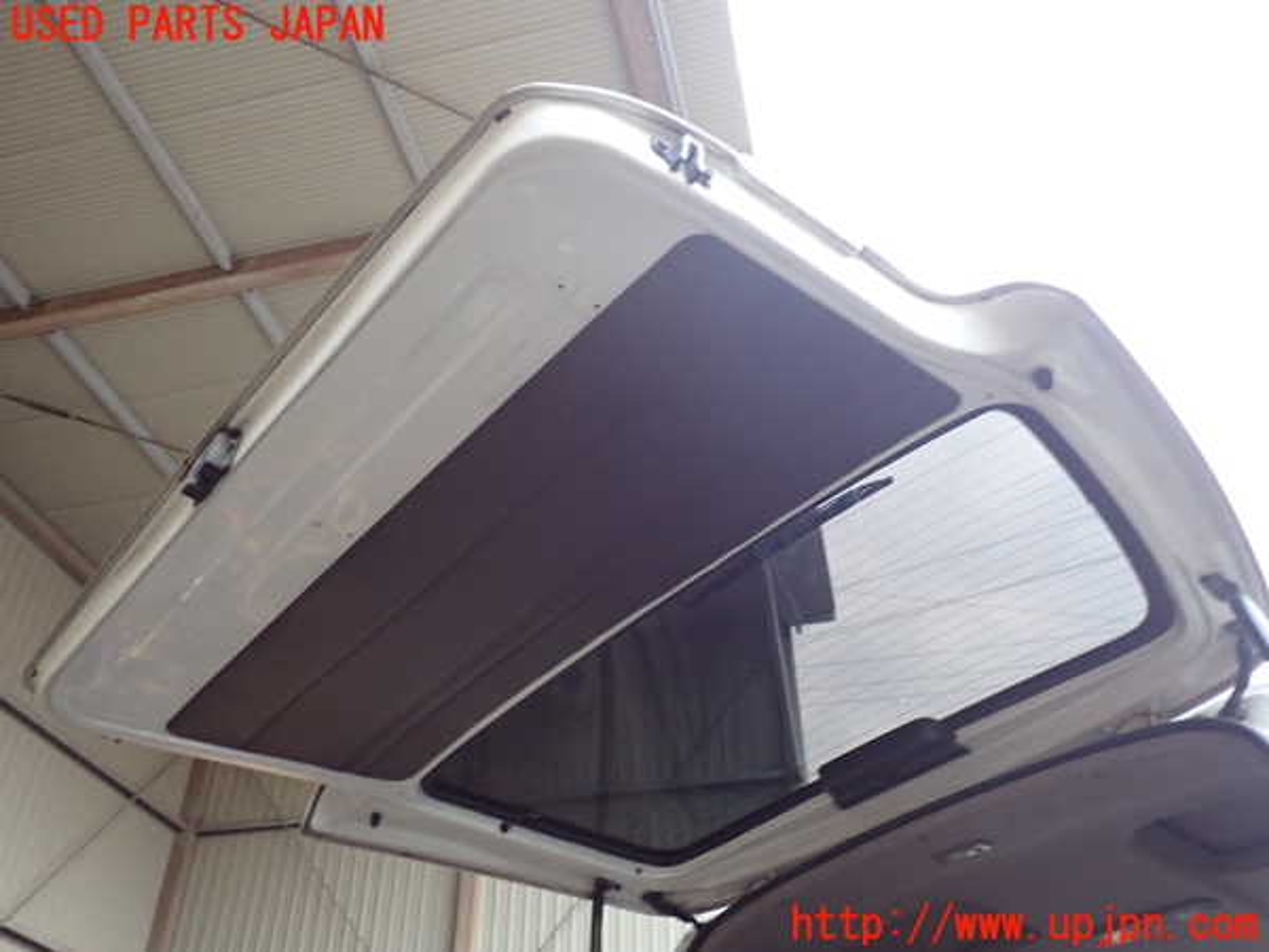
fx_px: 1100
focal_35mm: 30
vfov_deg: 46.8
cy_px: 476
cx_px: 634
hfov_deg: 60.0
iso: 640
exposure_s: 1/30
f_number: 2.3
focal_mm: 5.4
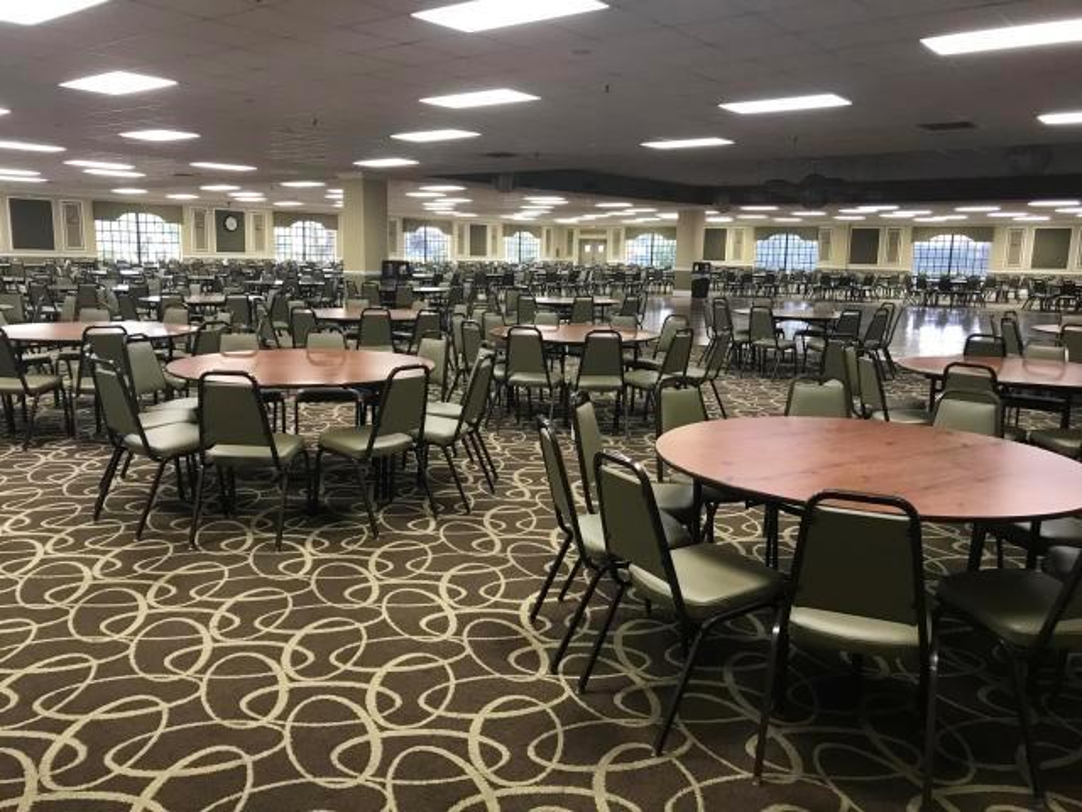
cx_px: 541
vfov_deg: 49.7
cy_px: 406
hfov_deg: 63.4
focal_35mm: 28
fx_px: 875
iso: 40
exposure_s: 1/20
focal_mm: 3.99
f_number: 1.8
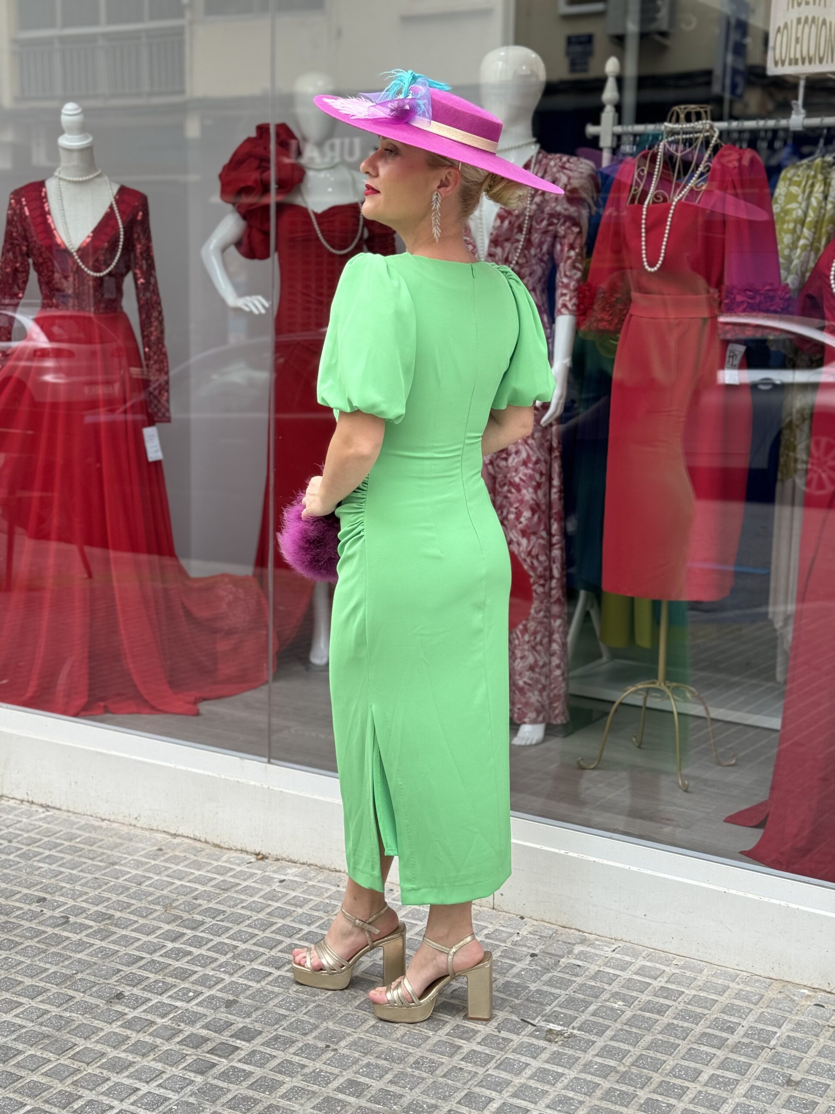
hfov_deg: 30.3
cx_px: 418
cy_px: 557
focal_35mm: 48
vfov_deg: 39.7
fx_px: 1544
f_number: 1.78
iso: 64
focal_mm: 6.86
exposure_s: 1/290
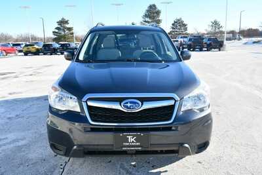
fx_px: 218
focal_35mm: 30
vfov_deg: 43.6
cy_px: 88
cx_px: 131
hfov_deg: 61.9
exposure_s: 1/250
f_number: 8
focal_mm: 20
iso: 180
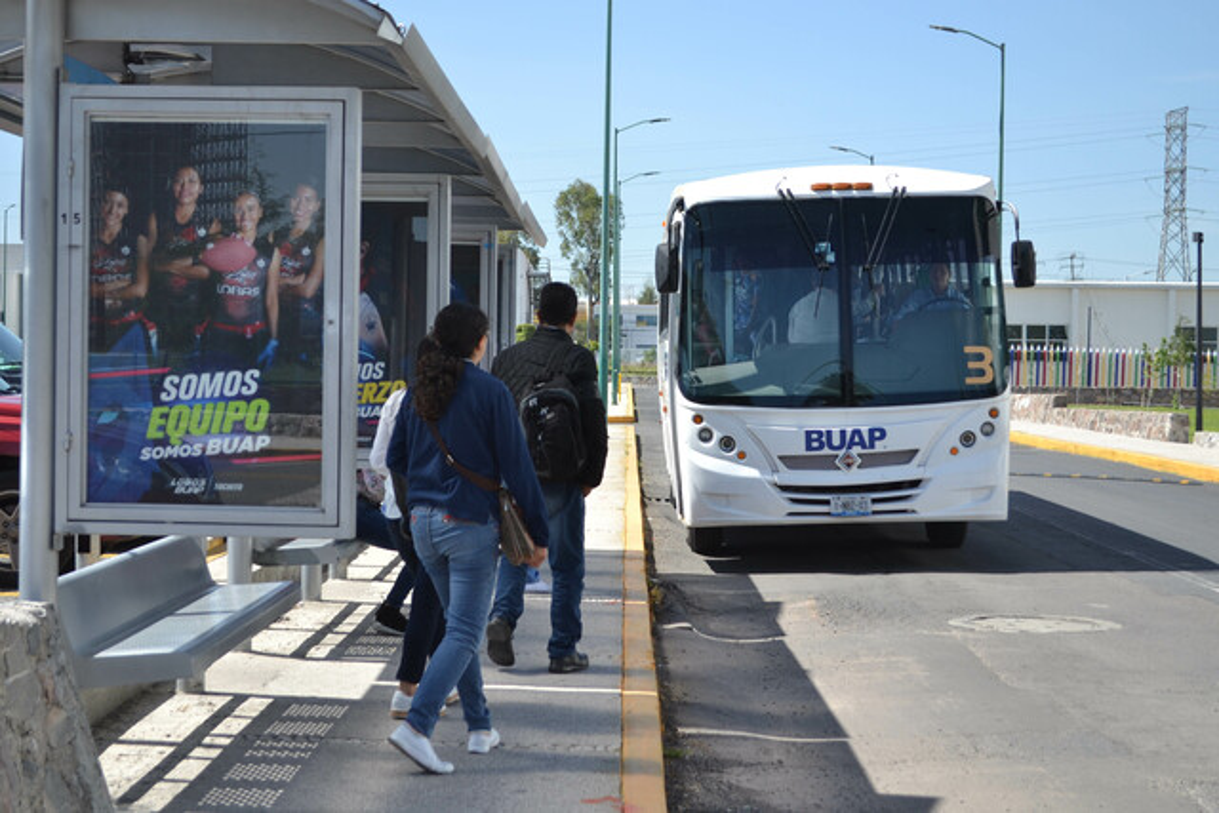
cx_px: 610
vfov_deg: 22.6
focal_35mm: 60
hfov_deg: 33.4
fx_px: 2032
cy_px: 406
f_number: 5.3
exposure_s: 1/320
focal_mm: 40
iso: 100
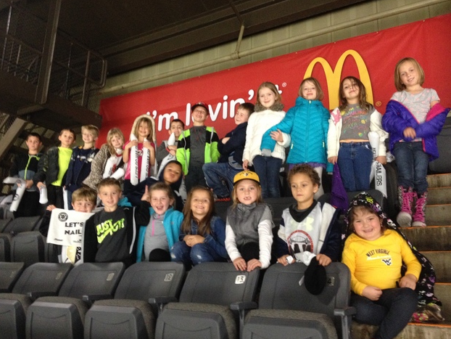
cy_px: 171
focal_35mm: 36
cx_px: 222
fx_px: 469
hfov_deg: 51.3
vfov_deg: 39.7
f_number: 2.4
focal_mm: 4.28
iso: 320
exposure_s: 1/20
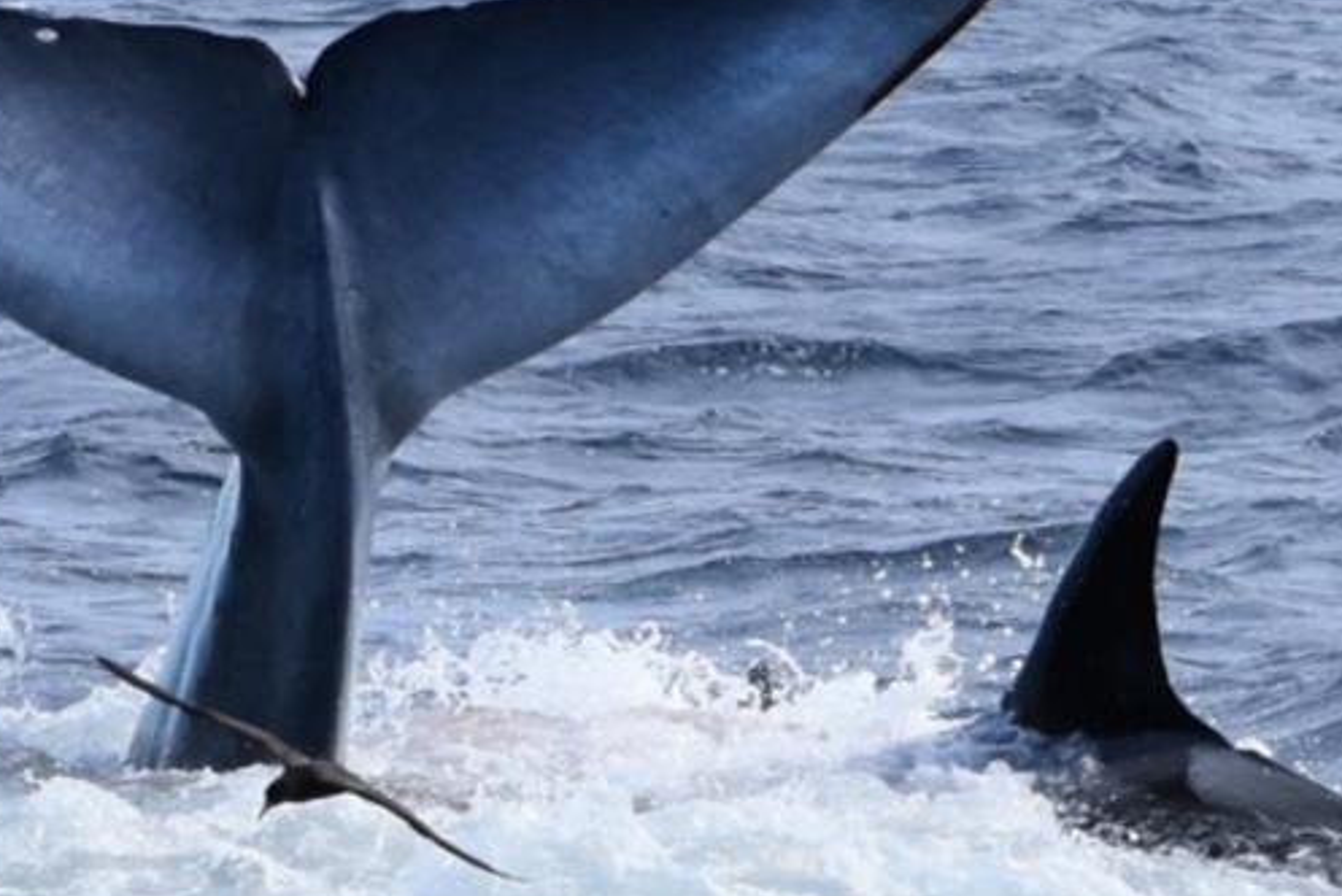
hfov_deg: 6.0
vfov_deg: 4.0
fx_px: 12905
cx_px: 494
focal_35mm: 346
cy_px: 266
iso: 400
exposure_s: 1/1600
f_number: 7.1
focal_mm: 122
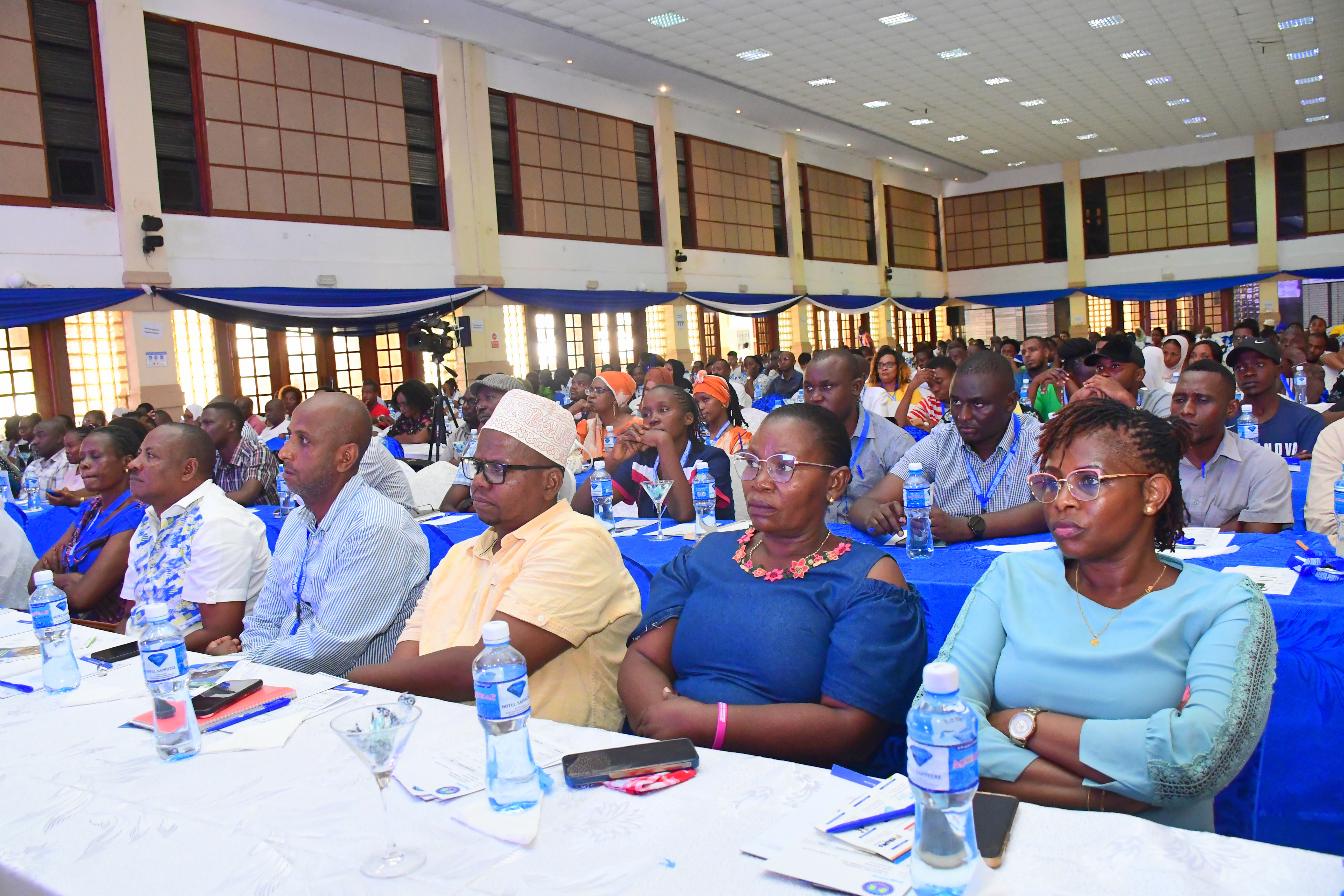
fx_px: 1008
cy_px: 448
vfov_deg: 47.9
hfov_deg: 67.4
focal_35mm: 27
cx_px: 672
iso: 4000
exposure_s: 1/200
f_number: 6.3
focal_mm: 18
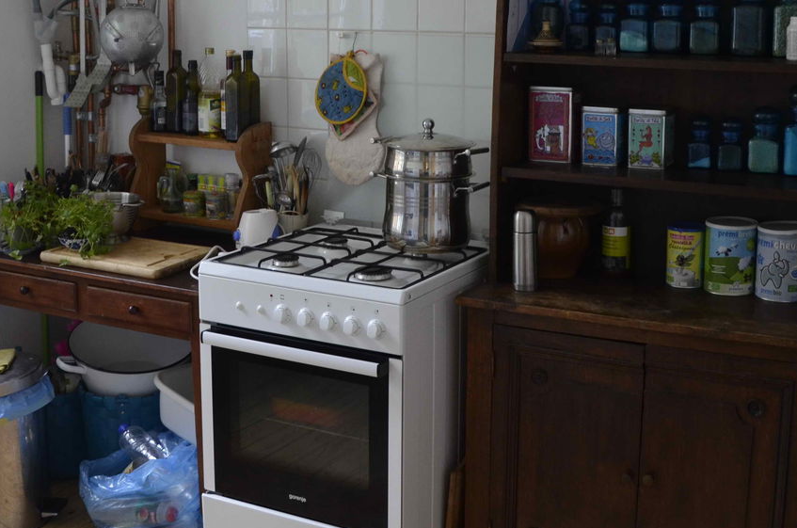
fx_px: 1127
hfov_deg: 38.9
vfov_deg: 26.1
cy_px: 144
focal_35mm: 51
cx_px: 420
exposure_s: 1/100
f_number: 3.5
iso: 800
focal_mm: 18
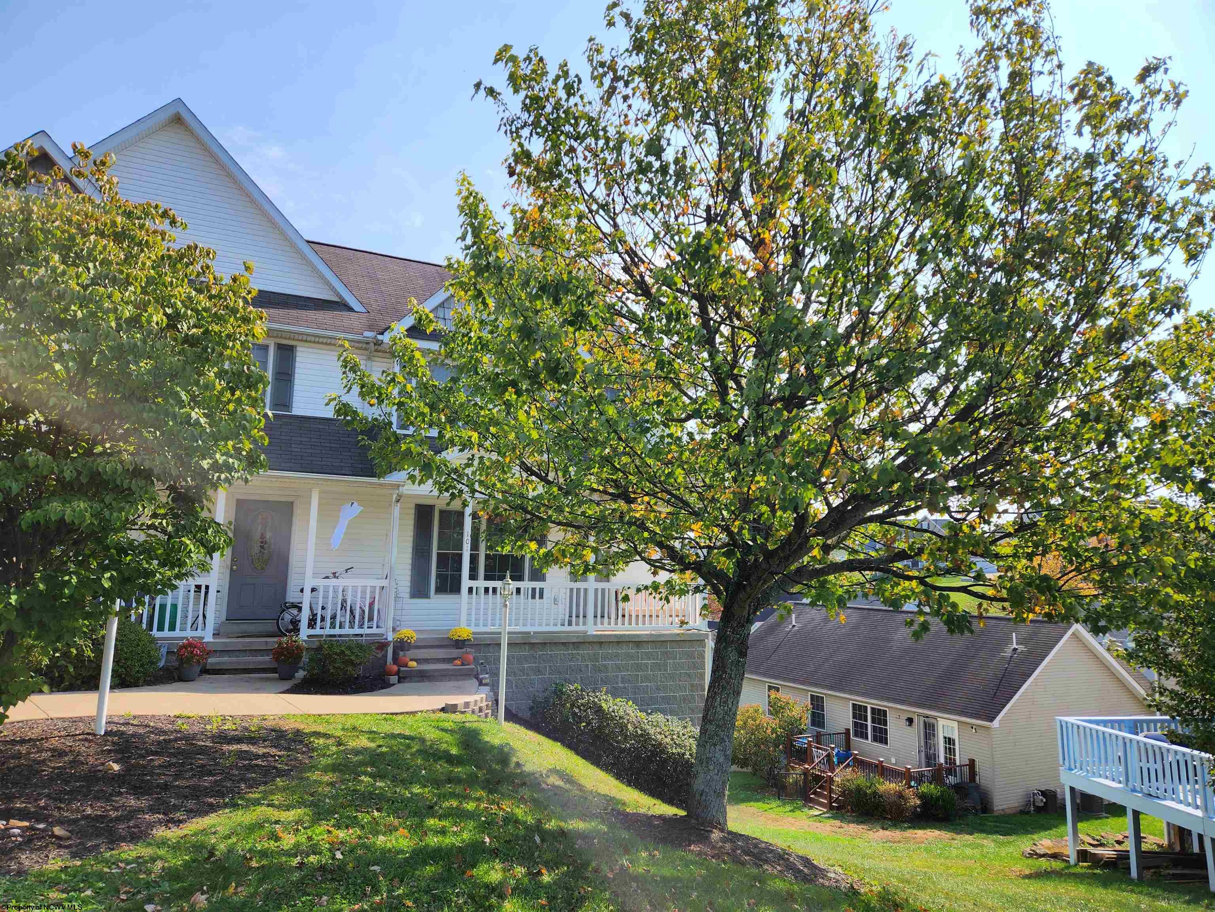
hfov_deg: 73.9
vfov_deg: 58.9
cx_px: 608
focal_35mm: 23
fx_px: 807
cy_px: 456
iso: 20
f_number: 1.8
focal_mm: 5.4
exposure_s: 1/1406
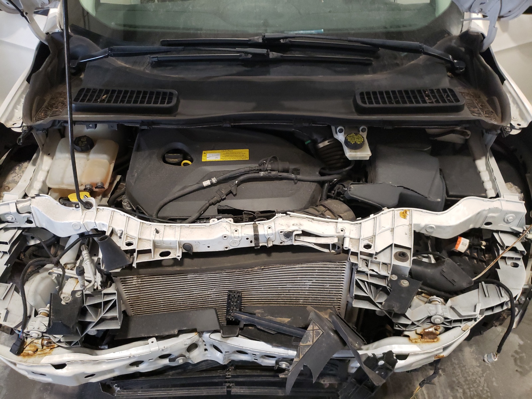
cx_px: 266
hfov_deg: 67.3
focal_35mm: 26
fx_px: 400
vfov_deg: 53.1
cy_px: 200
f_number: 1.5
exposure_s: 1/30
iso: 309
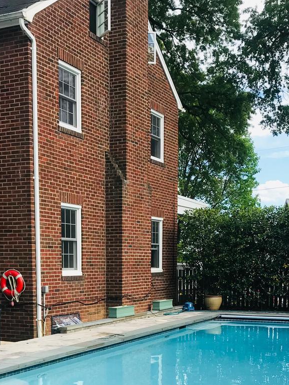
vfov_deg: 33.0
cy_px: 328
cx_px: 116
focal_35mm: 56
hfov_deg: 26.1
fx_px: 623
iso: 20
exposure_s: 1/887
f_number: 1.8
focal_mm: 3.99
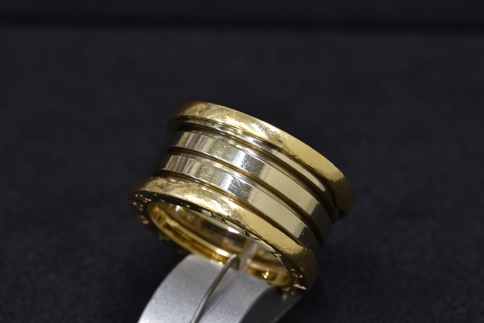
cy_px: 162
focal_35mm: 135
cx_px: 242
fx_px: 1816
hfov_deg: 15.2
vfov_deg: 10.2
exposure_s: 1/2.5
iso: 100
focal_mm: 90
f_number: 14
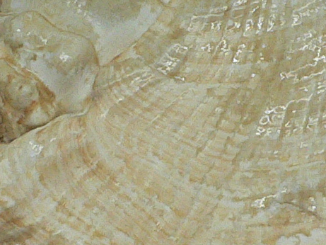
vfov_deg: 9.7
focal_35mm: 153
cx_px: 228
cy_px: 44
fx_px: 1441
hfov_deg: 12.9
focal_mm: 4.6
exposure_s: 1/60
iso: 200
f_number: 2.8
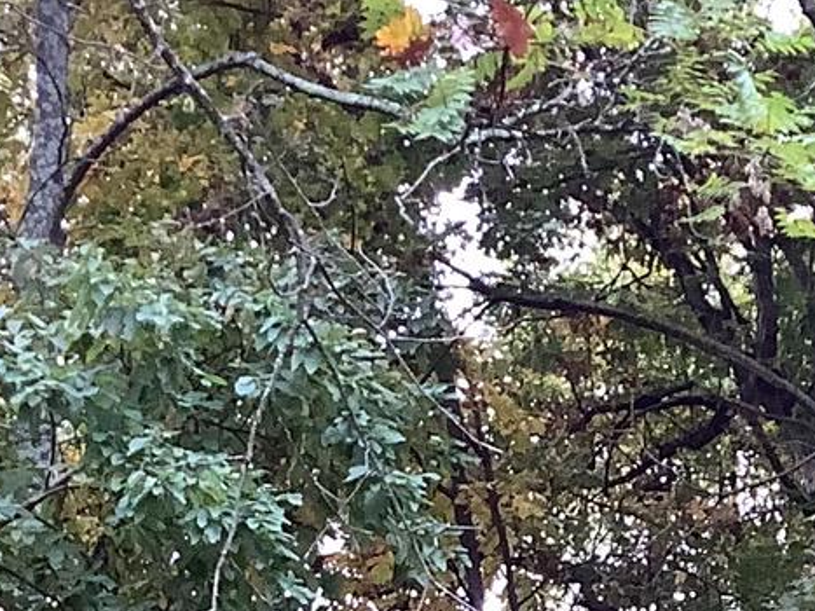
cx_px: 841
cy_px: 1086
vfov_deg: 10.3
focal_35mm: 136
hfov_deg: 14.3
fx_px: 3201
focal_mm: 3.3
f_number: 2.4
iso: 80
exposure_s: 1/50
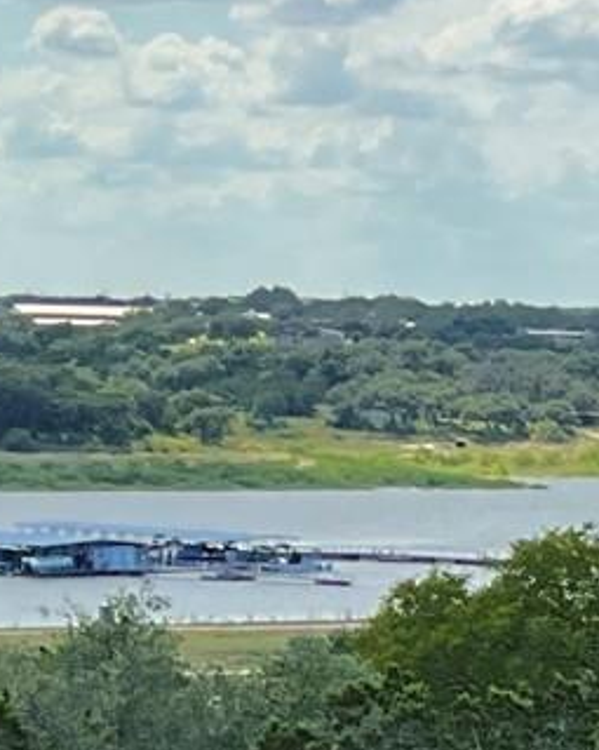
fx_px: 4035
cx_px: 1581
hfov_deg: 7.7
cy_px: 1143
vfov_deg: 10.2
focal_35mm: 182
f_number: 1.8
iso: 25
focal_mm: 3
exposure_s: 1/1626
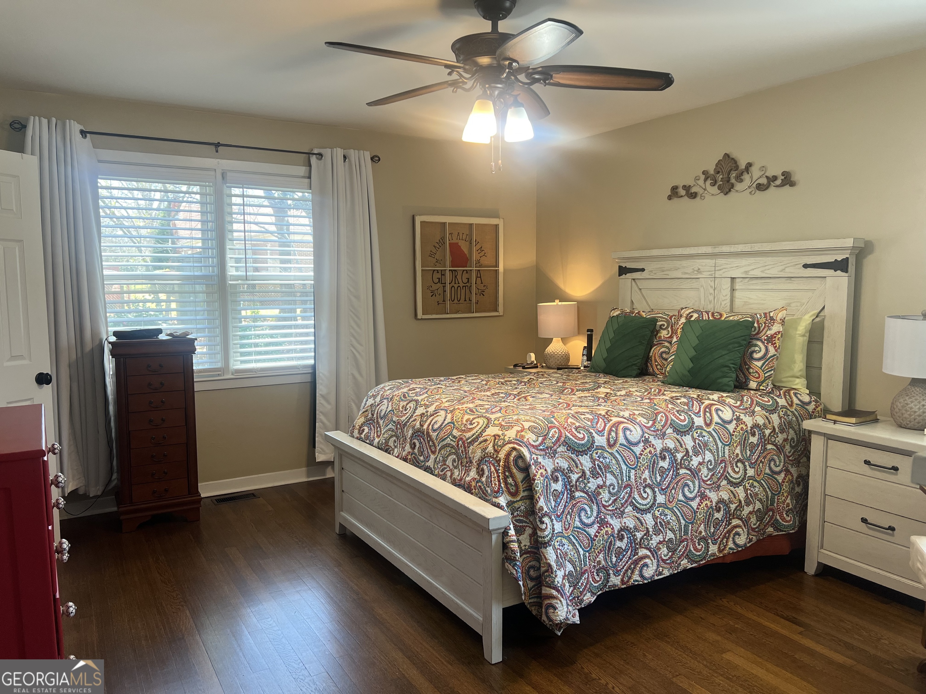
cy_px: 347
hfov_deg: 67.3
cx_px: 463
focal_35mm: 26
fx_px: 696
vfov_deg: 53.1
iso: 80
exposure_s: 1/60
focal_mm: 5.7
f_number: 1.5
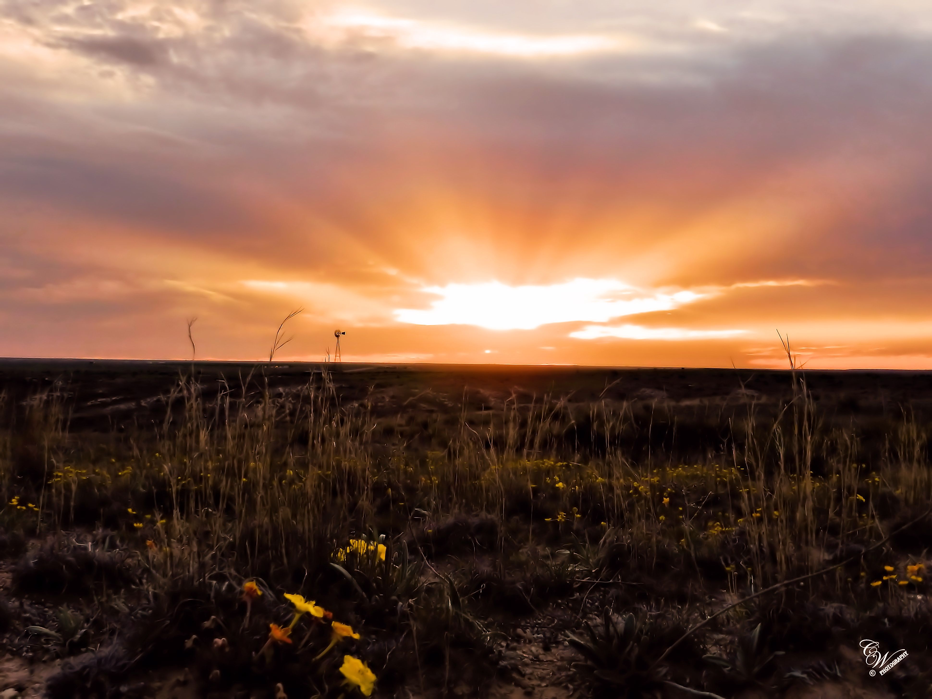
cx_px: 466
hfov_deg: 49.0
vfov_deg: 37.7
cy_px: 350
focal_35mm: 38
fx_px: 1023
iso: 160
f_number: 4
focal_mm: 6.7
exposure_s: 1/200
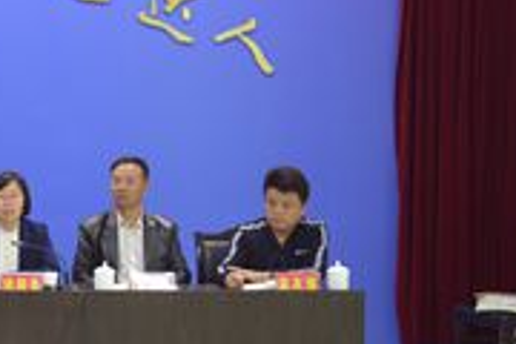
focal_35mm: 122
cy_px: 189
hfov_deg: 15.9
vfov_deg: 11.2
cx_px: -152
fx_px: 1749
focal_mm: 44
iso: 500
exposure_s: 1/25
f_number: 2.8
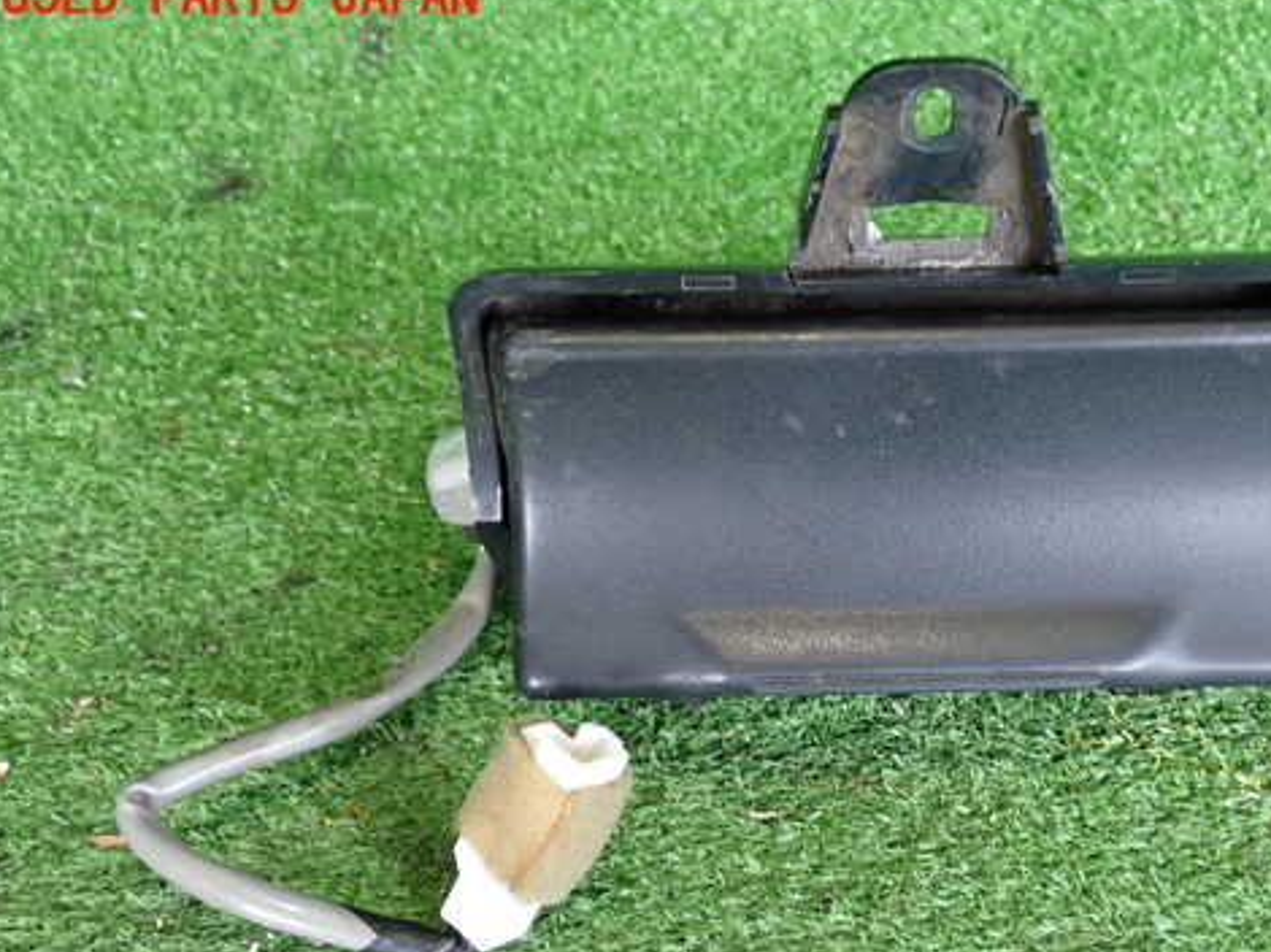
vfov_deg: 31.4
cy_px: 571
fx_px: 1688
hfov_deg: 41.0
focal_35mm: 46
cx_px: 798
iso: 640
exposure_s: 1/40
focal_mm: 6.37
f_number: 2.5
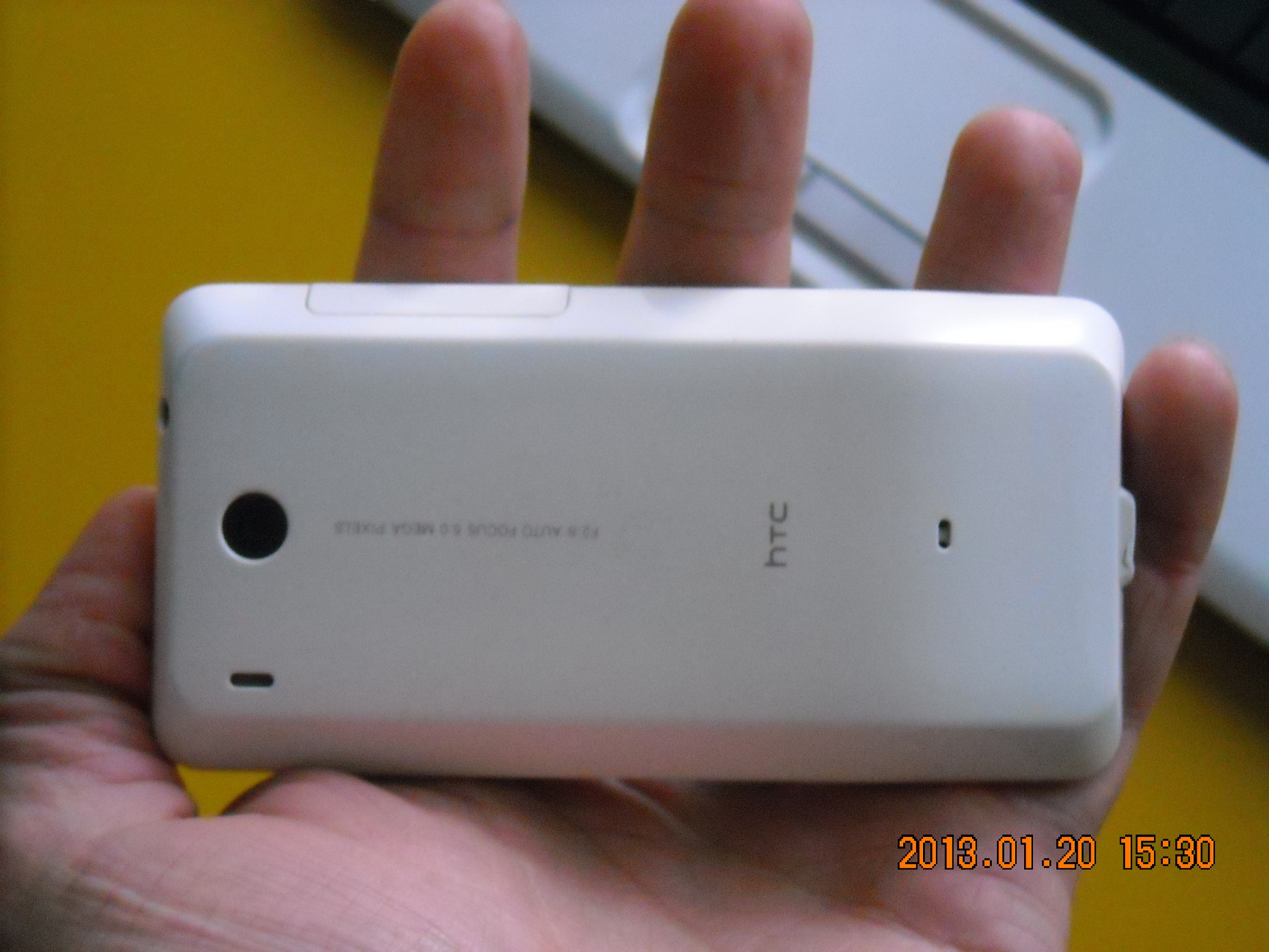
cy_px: 476
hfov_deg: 25.7
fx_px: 2786
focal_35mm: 76
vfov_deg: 19.4
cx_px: 634
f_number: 3.9
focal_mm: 12.3
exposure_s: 1/45
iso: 800
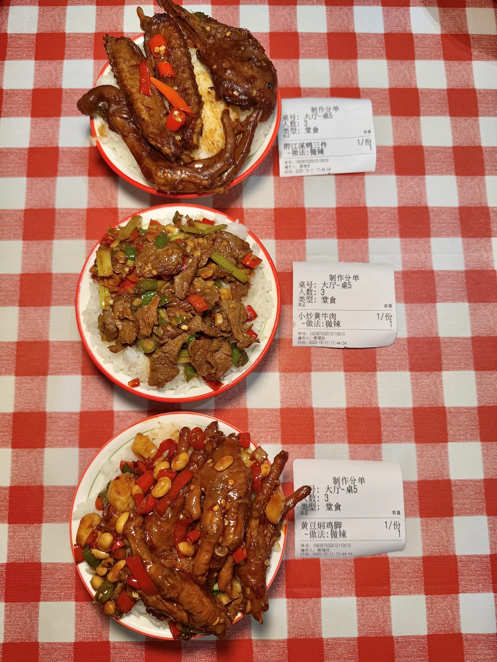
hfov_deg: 56.8
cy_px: 331
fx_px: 459
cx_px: 248
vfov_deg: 71.6
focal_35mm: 24
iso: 64
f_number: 1.78
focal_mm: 6.76
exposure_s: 1/232
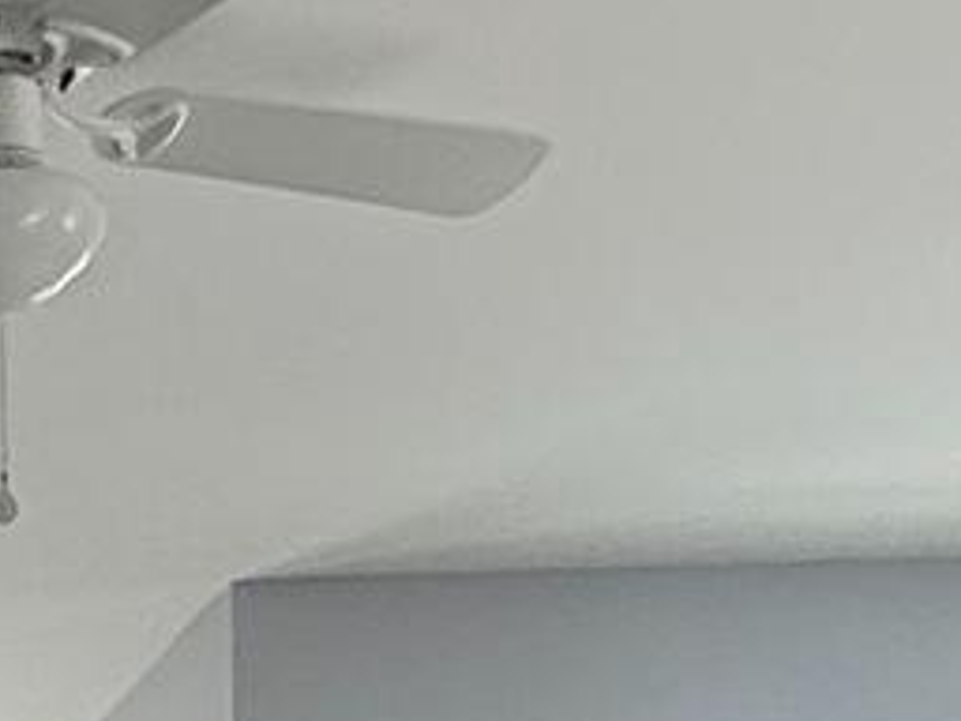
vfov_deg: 11.7
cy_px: 1498
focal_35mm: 112
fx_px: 3109
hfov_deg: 15.6
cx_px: -642
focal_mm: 2.22
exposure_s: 1/246
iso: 64
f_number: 2.2
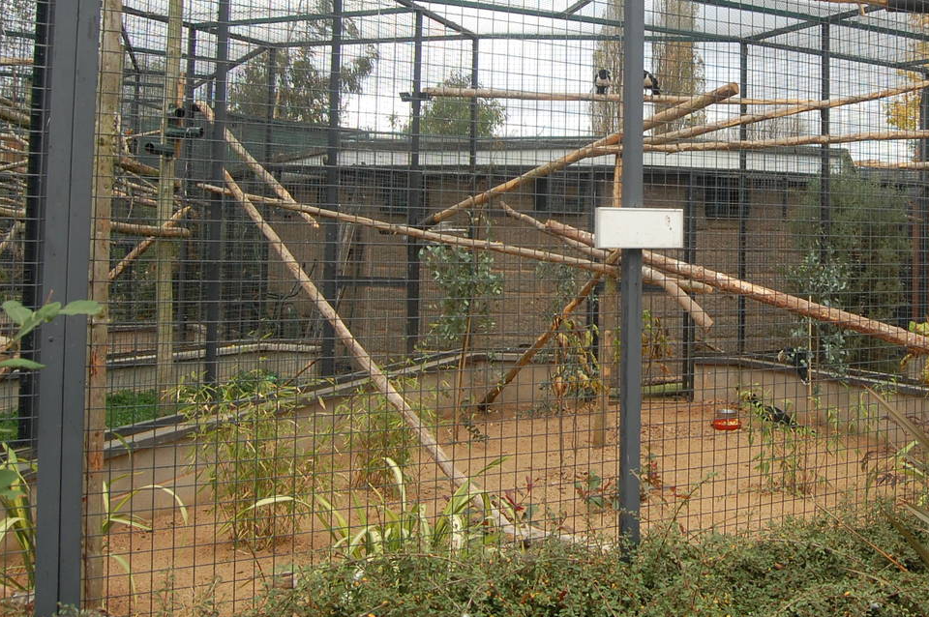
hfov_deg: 42.7
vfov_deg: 29.4
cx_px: 660
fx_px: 1160
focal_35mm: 45
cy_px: 174
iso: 200
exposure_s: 1/125
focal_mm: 18
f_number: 5.6
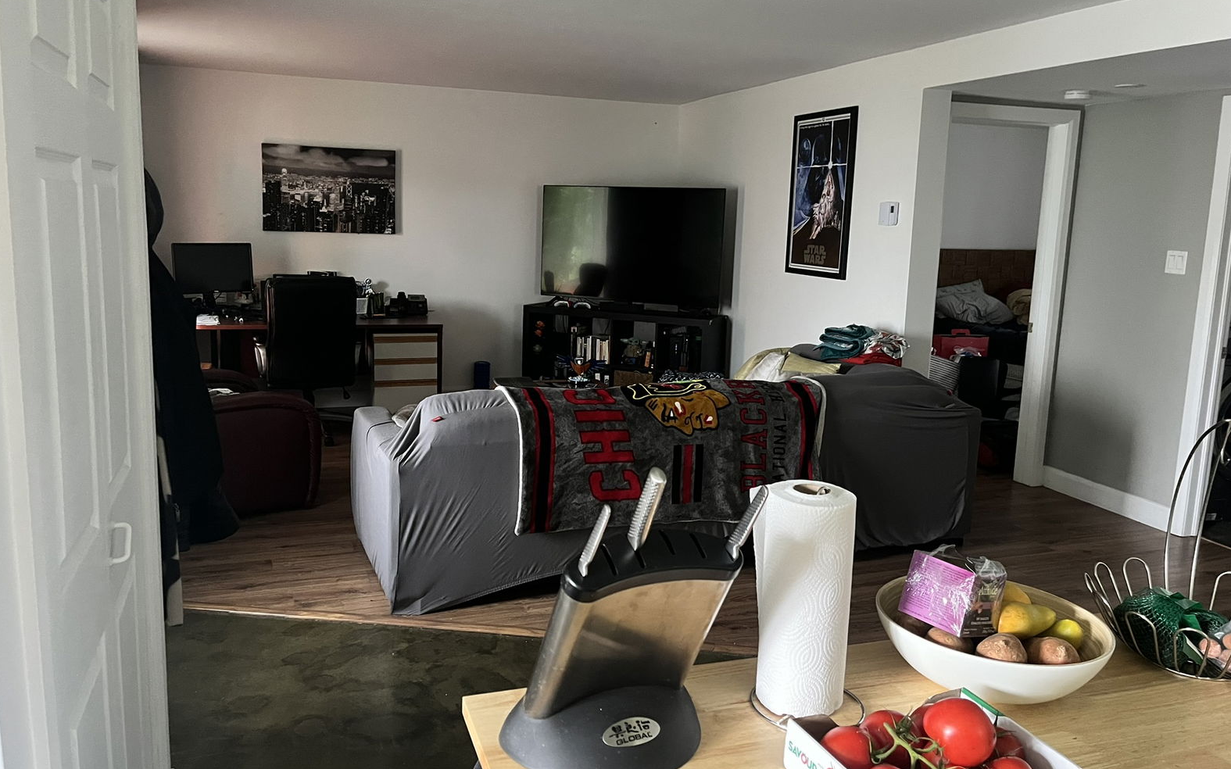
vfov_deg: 44.5
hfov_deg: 66.5
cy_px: 364
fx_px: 939
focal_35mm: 28
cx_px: 608
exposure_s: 1/33
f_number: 1.6
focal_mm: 5.1
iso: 640
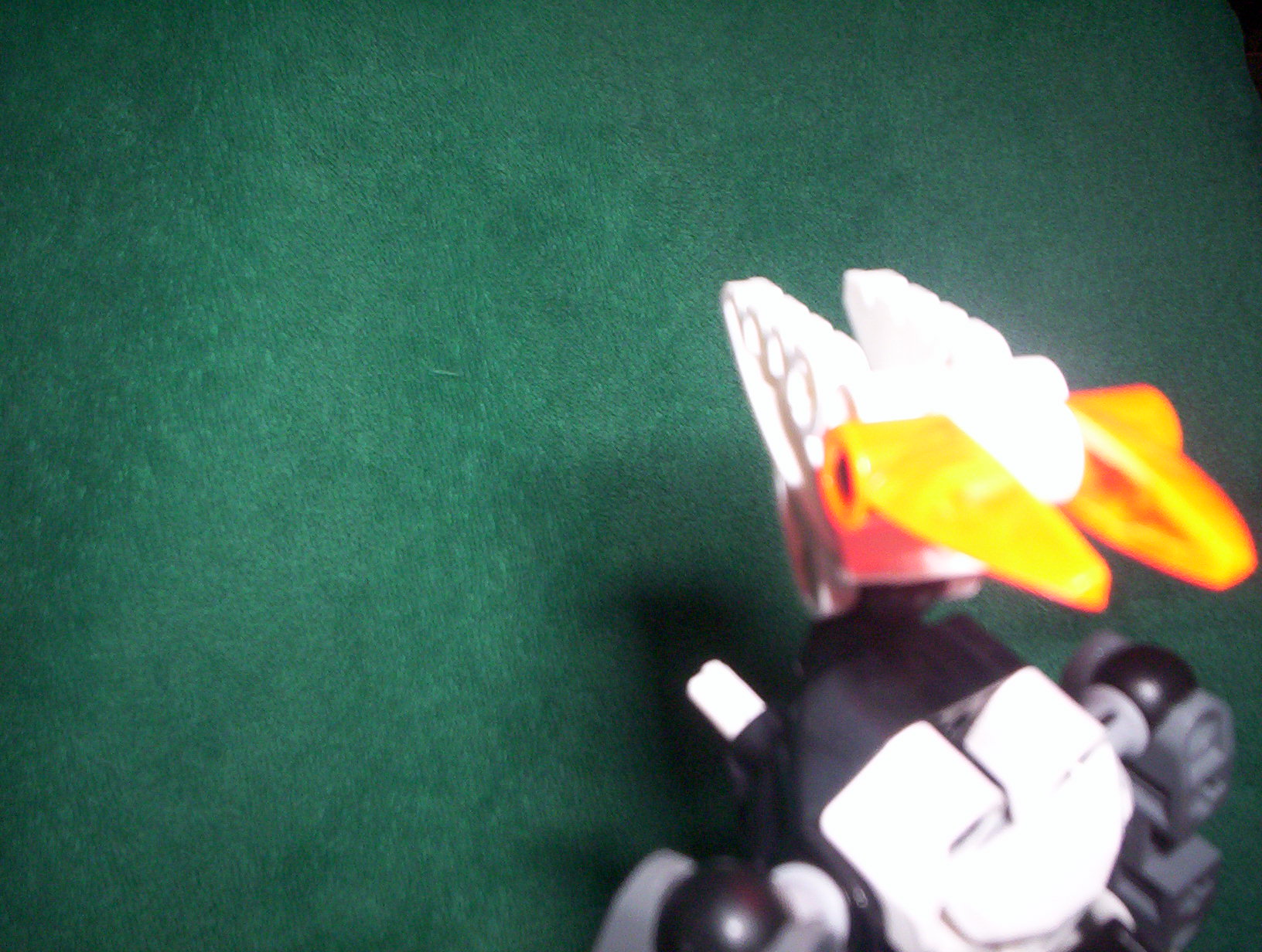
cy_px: 476
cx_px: 631
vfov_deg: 37.9
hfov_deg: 48.9
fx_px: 1389
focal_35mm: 38
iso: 140
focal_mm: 4.99
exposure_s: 1/60
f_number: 4.5
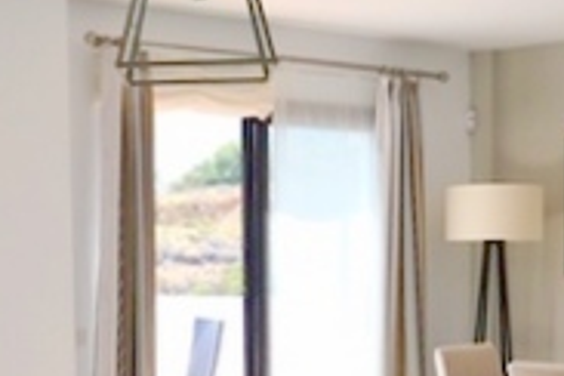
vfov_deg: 18.5
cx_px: 163
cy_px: 410
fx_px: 1112
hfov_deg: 28.2
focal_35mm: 71
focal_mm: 18
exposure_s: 1/200
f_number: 7.1
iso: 100
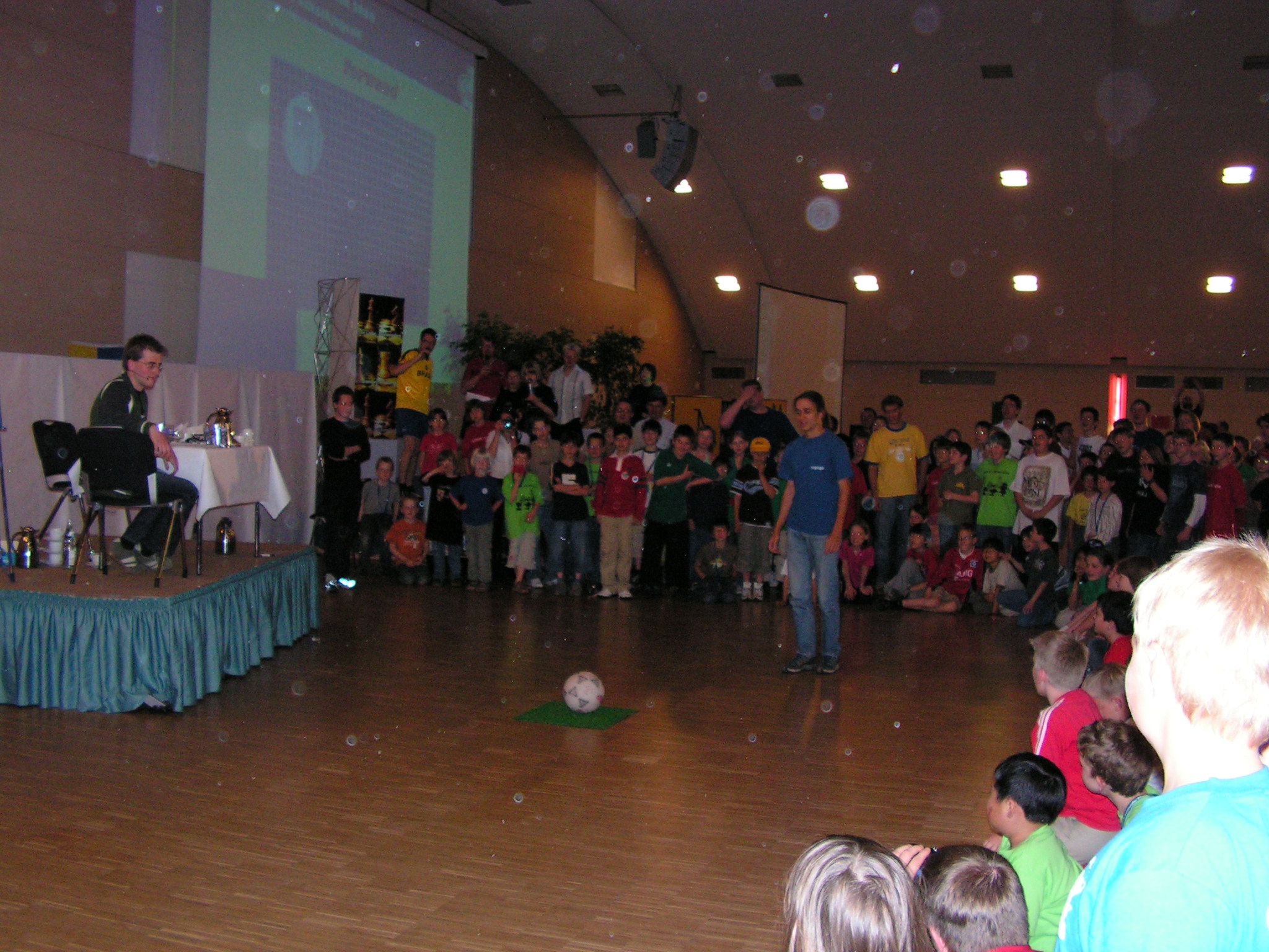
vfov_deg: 39.7
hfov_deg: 51.4
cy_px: 476
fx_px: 1320
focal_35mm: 36
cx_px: 634
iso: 200
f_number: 3.2
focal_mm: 6
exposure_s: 1/40
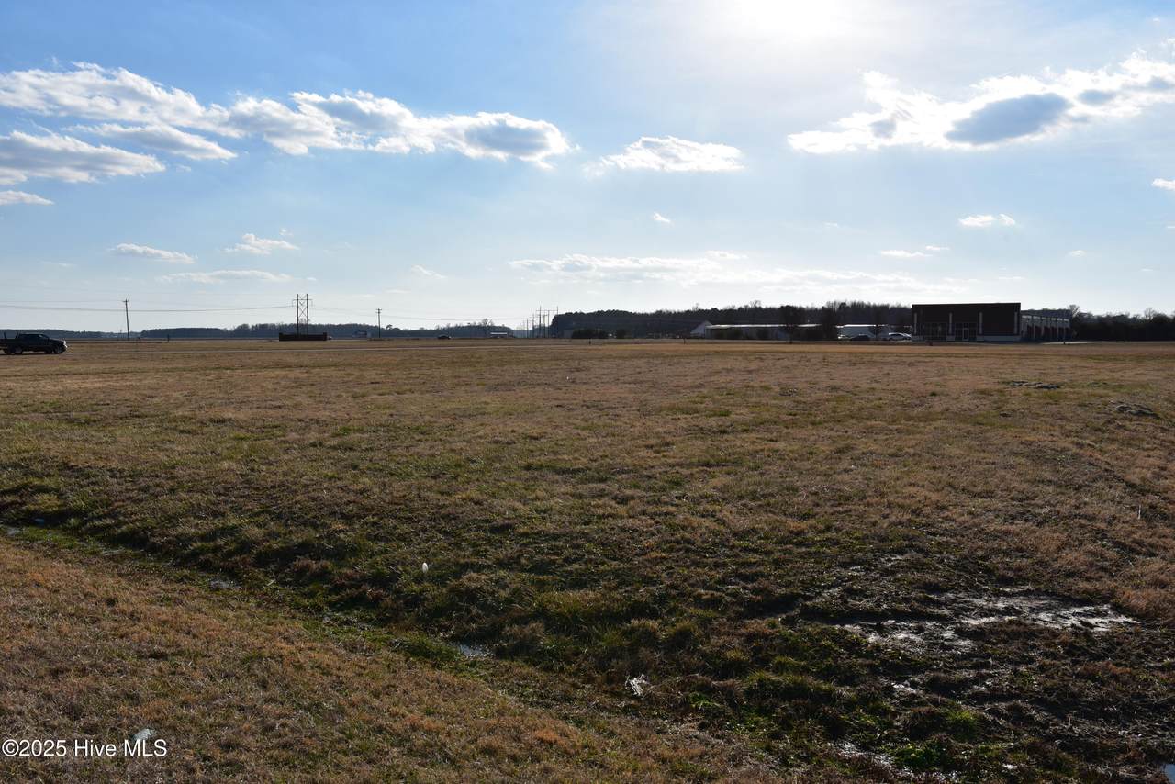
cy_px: 392
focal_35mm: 30
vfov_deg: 43.6
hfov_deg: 61.9
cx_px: 588
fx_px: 979
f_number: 11
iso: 200
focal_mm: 30
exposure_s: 1/500
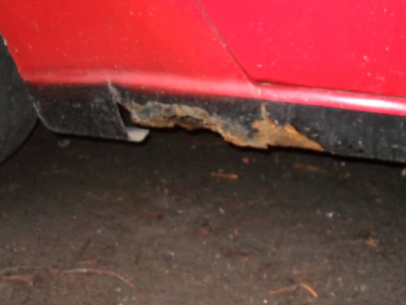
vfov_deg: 32.9
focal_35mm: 44
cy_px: 162
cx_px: 226
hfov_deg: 42.9
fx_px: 516
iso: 400
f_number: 8.9
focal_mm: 6.2
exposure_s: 1/45
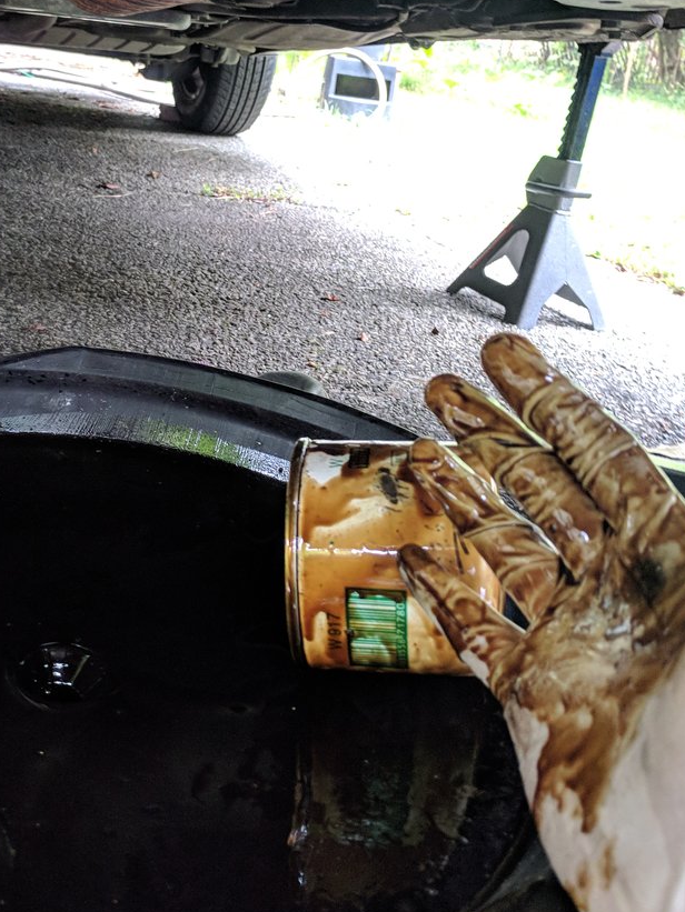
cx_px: 202
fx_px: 1002
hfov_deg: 37.1
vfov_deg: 48.6
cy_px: 349
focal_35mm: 38
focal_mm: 4.67
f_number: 2
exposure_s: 1/60
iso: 196
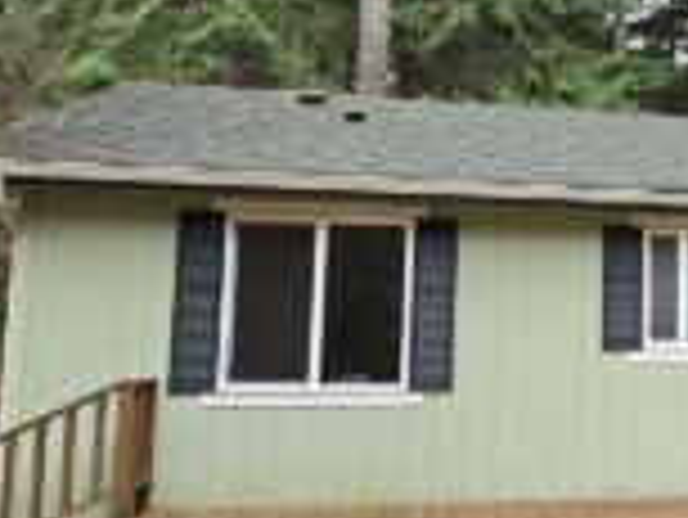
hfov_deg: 29.2
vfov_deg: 24.4
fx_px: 1193
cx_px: 746
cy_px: 221
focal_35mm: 60
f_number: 1.8
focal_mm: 5.4
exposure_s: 1/180
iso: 32
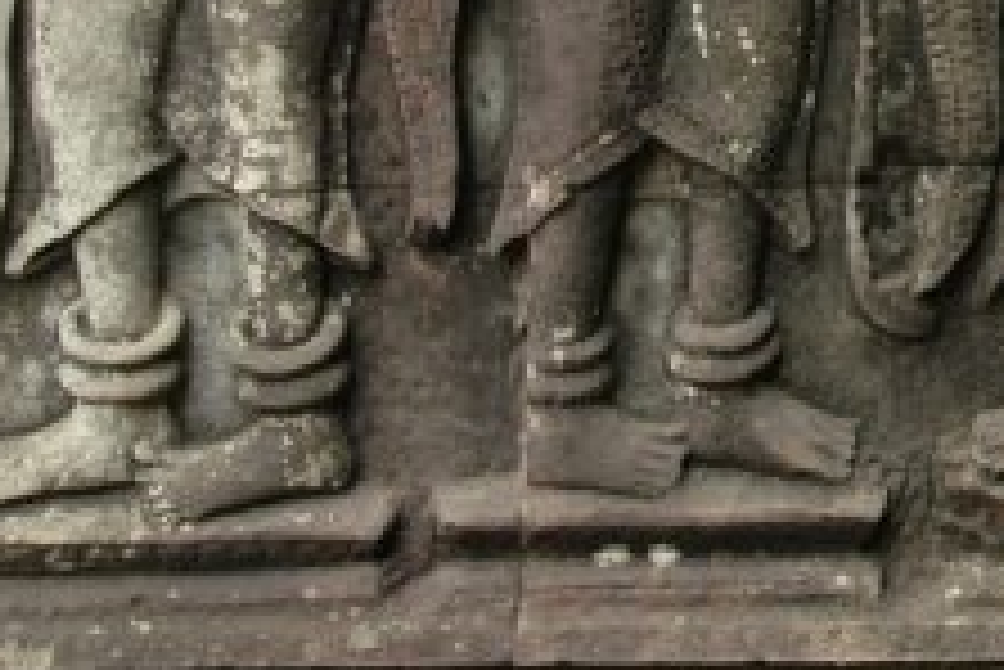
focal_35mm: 116
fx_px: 3237
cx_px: 1319
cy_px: -373
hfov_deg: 16.6
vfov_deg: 11.3
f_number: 4
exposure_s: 1/60
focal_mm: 24
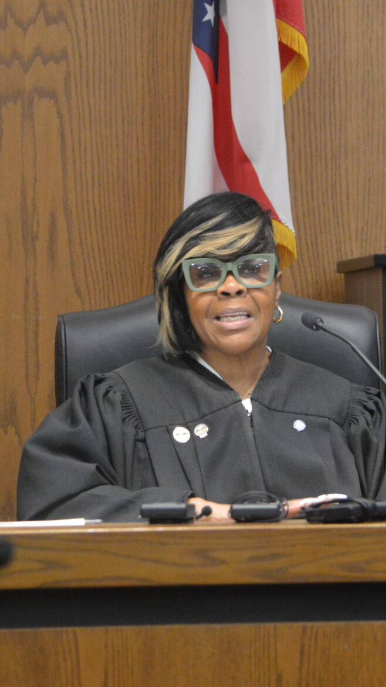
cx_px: 283
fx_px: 4528
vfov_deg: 8.7
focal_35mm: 249
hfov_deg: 4.9
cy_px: 343
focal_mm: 105
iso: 2800
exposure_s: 1/60
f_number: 4.8
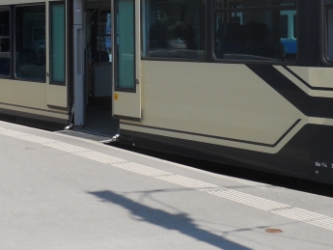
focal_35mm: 83
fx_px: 799
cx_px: 186
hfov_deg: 23.5
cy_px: 17
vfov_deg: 17.5
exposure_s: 1/320
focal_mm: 5
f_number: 5.4
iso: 80
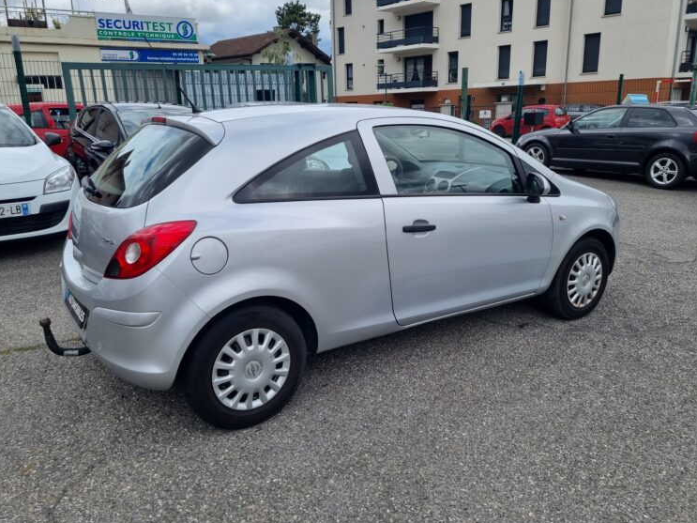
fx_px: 564
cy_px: 254
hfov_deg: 63.4
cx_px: 327
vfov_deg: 49.7
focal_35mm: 28
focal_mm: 5.4
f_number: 1.8
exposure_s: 1/2440
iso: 50
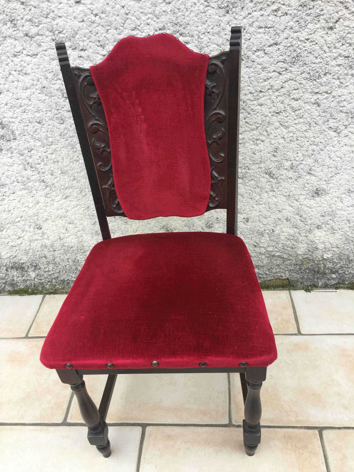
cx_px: 177
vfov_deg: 61.7
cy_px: 236
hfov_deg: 48.2
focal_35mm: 29
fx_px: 395
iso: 40
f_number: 2.2
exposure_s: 1/33
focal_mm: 4.15
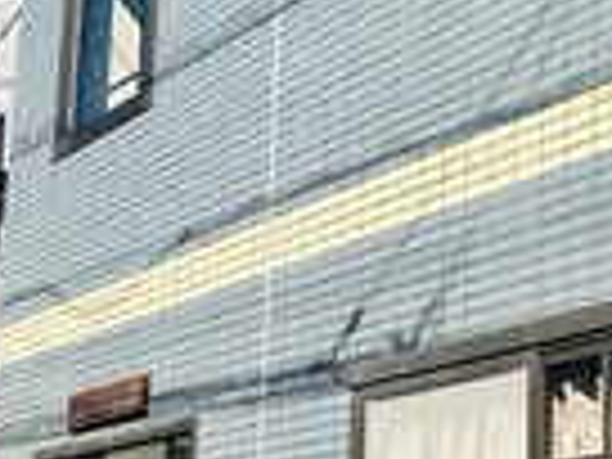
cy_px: 461
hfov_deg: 26.5
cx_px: 500
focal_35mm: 72
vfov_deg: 19.8
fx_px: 1273
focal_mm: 2.22
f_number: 2.2
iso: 40
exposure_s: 1/1595
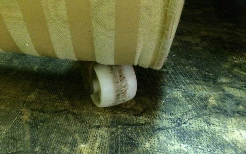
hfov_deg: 52.8
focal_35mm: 37
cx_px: 118
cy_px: 83
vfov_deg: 34.4
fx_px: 248
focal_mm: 4.12
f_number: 2.2
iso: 500
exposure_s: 1/15
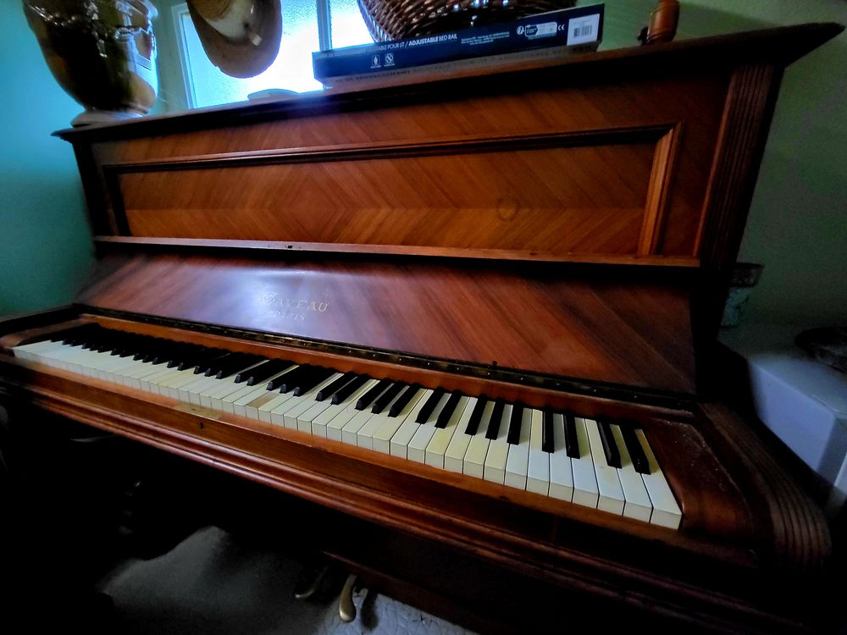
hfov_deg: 106.2
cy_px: 318
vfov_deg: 89.9
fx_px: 318
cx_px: 424
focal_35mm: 13
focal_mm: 1.74
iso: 1250
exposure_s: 1/25
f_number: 2.2
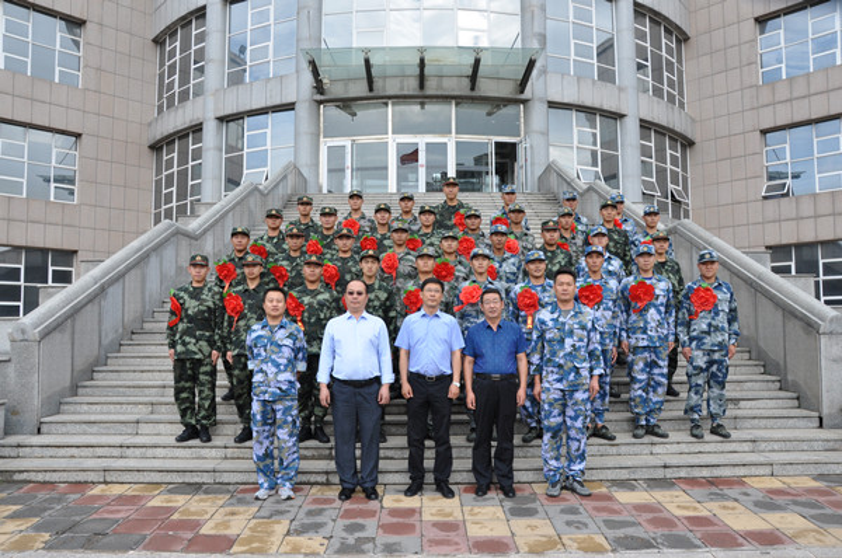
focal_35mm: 27
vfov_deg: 47.8
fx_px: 630
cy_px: 279
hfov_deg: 67.5
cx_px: 421
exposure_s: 1/400
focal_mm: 18
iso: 400
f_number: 10
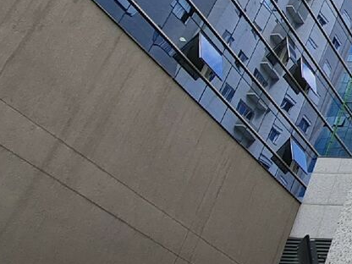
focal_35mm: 60
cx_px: 669
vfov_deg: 24.4
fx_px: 610
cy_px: 158
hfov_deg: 20.2
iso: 64
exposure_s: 1/898
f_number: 2.2
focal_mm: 2.2
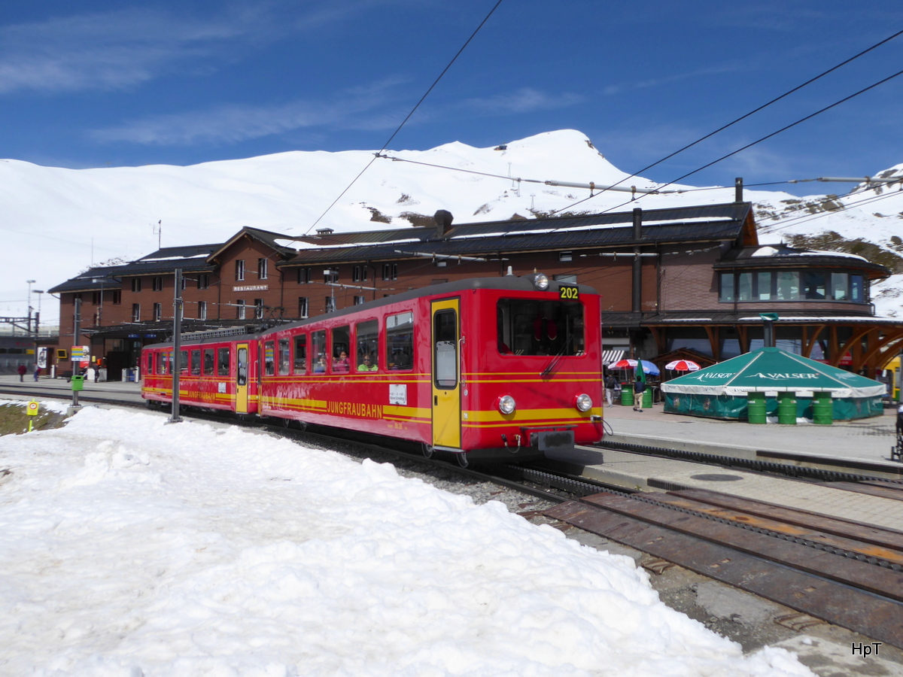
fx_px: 756
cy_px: 338
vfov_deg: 48.2
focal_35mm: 29
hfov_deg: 61.7
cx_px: 452
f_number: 3.5
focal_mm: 5
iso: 80
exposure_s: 1/1600
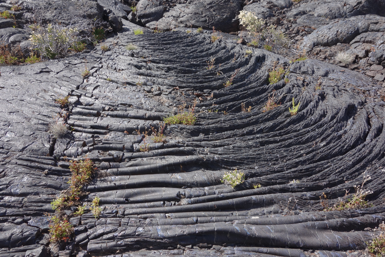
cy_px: 128
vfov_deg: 46.4
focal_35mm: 28
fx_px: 299
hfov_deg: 65.5
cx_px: 192
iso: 125
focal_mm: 10.4
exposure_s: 1/125
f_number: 8
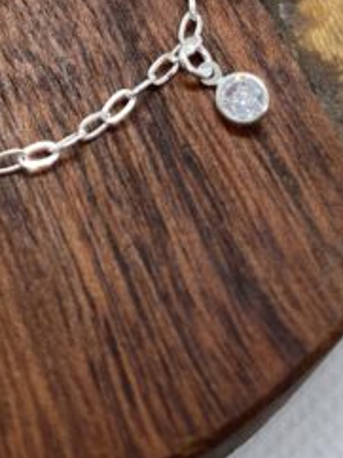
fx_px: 1138
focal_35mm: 86
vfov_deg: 20.5
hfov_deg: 16.4
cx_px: -72
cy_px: -161
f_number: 1.8
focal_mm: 4.25
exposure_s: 1/115
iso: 32
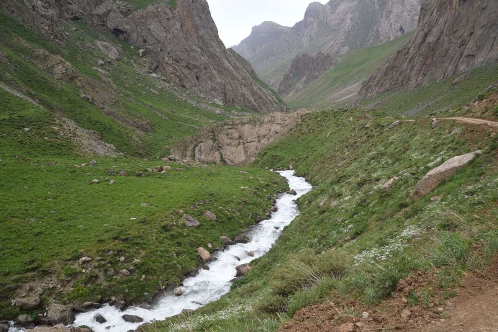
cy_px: 166
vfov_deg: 27.0
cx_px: 249
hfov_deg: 39.6
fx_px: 692
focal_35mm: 50
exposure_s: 1/125
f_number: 9
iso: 250
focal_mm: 50
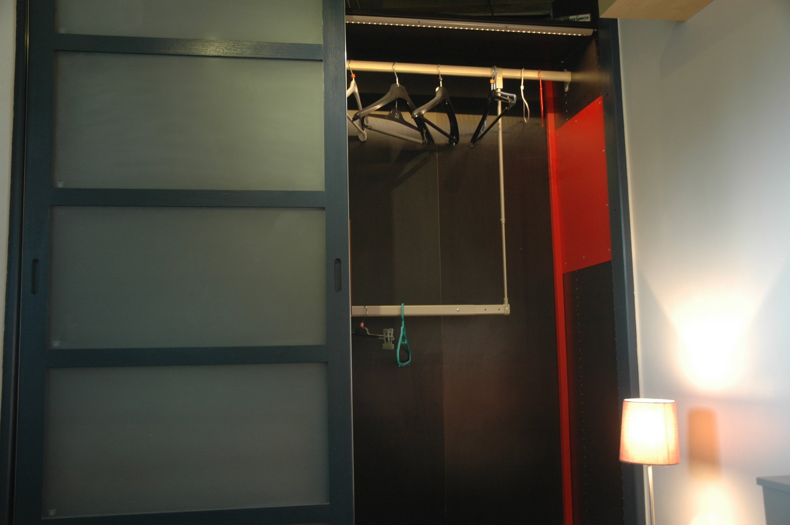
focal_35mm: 36
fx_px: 789
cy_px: 262
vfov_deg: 36.8
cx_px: 395
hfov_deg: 53.2
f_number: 3.8
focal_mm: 24
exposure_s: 1/2.5
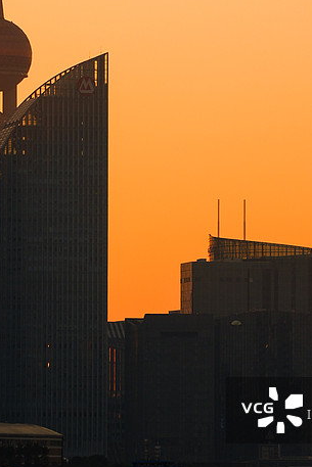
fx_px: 4793
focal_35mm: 369
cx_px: 182
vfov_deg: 5.6
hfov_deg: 3.7
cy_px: 219
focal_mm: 141.1
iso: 100
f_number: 8
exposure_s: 1/250
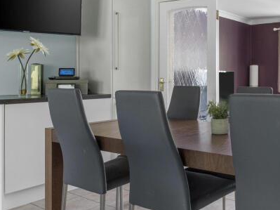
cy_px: 92
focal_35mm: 37
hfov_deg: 46.8
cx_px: 233
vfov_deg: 38.6
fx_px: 299
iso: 160
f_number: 8
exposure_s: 1/25
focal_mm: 10
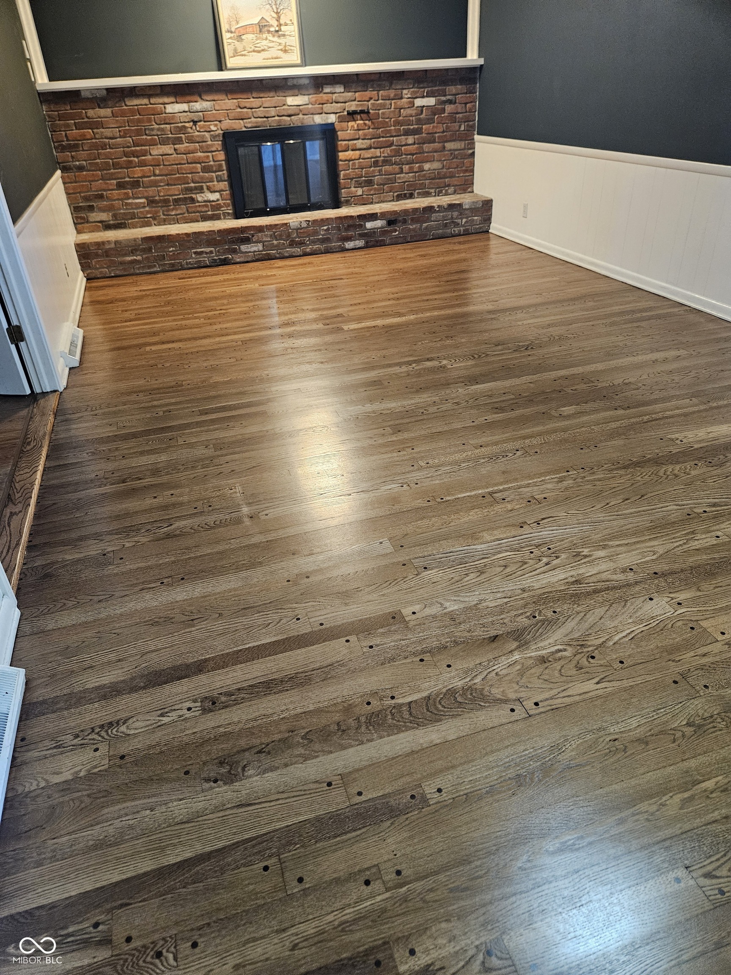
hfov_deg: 58.9
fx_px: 648
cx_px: 366
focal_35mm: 23
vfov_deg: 73.9
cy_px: 488
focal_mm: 5.4
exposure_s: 1/60
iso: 640
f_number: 1.8
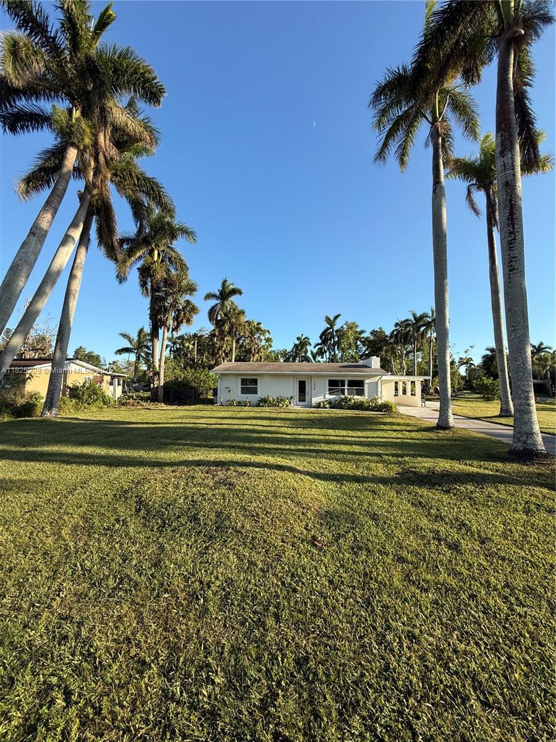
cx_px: 278
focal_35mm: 14
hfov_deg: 85.7
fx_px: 300
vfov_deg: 102.1
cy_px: 371
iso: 50
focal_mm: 2.22
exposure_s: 1/1050
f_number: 2.2
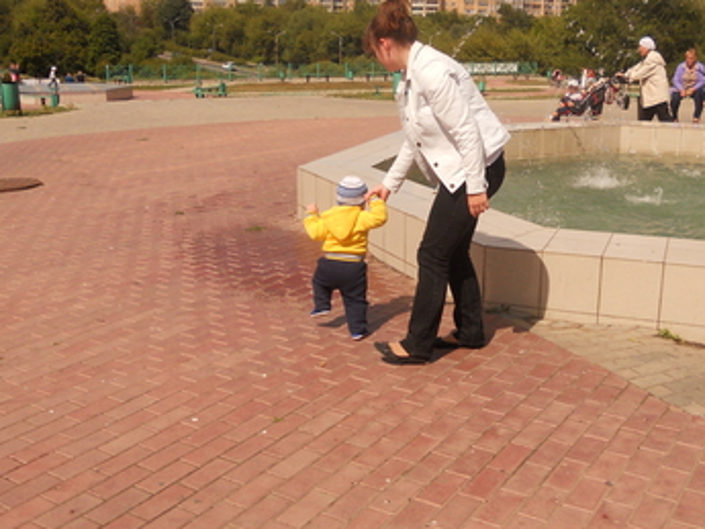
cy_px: 222
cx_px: 413
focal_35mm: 43
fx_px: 876
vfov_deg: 33.5
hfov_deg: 43.7
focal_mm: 4.9
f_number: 8
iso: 80
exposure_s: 1/250
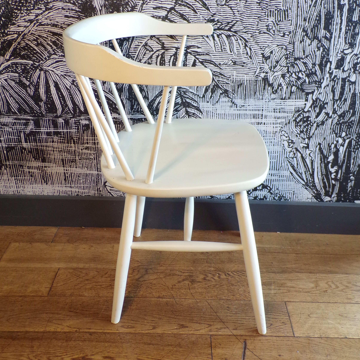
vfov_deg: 48.4
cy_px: 160
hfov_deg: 48.4
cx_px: 177
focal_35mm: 34
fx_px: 400
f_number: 3.1
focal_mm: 5
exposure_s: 1/17
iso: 206
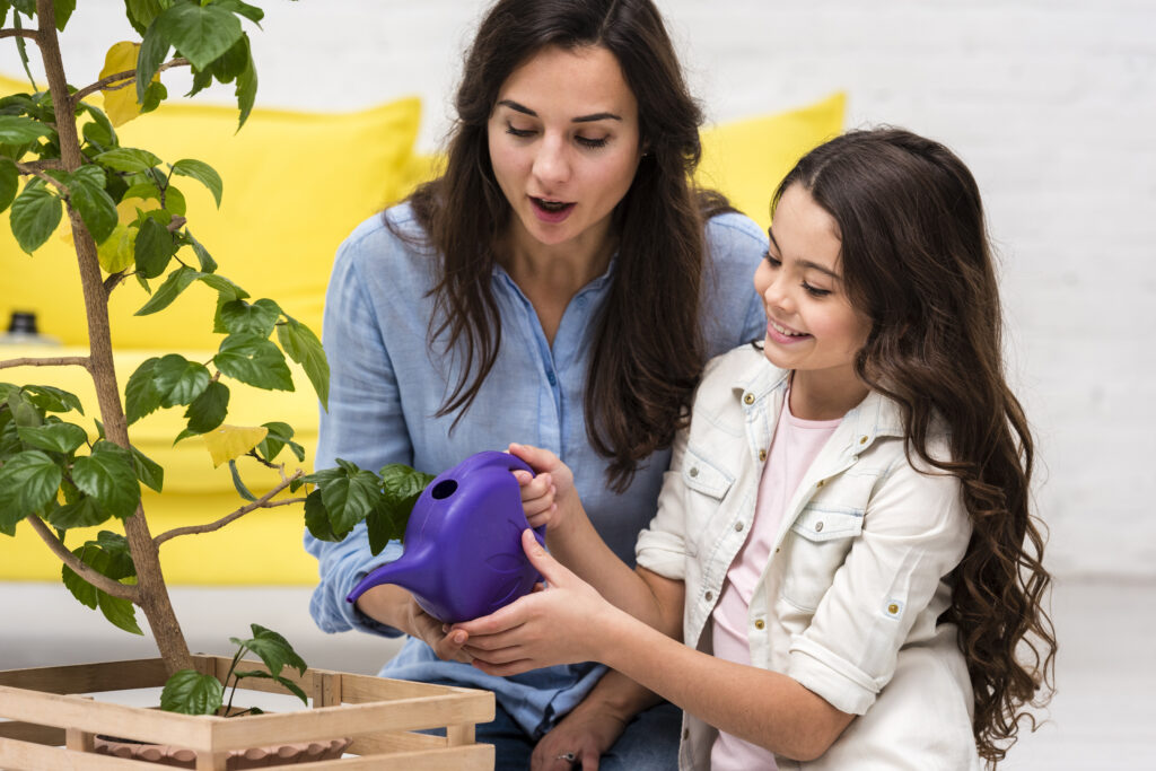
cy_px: 386
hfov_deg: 14.2
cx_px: 578
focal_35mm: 145
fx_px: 4656
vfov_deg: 9.5
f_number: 5
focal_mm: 145
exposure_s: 1/160
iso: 320
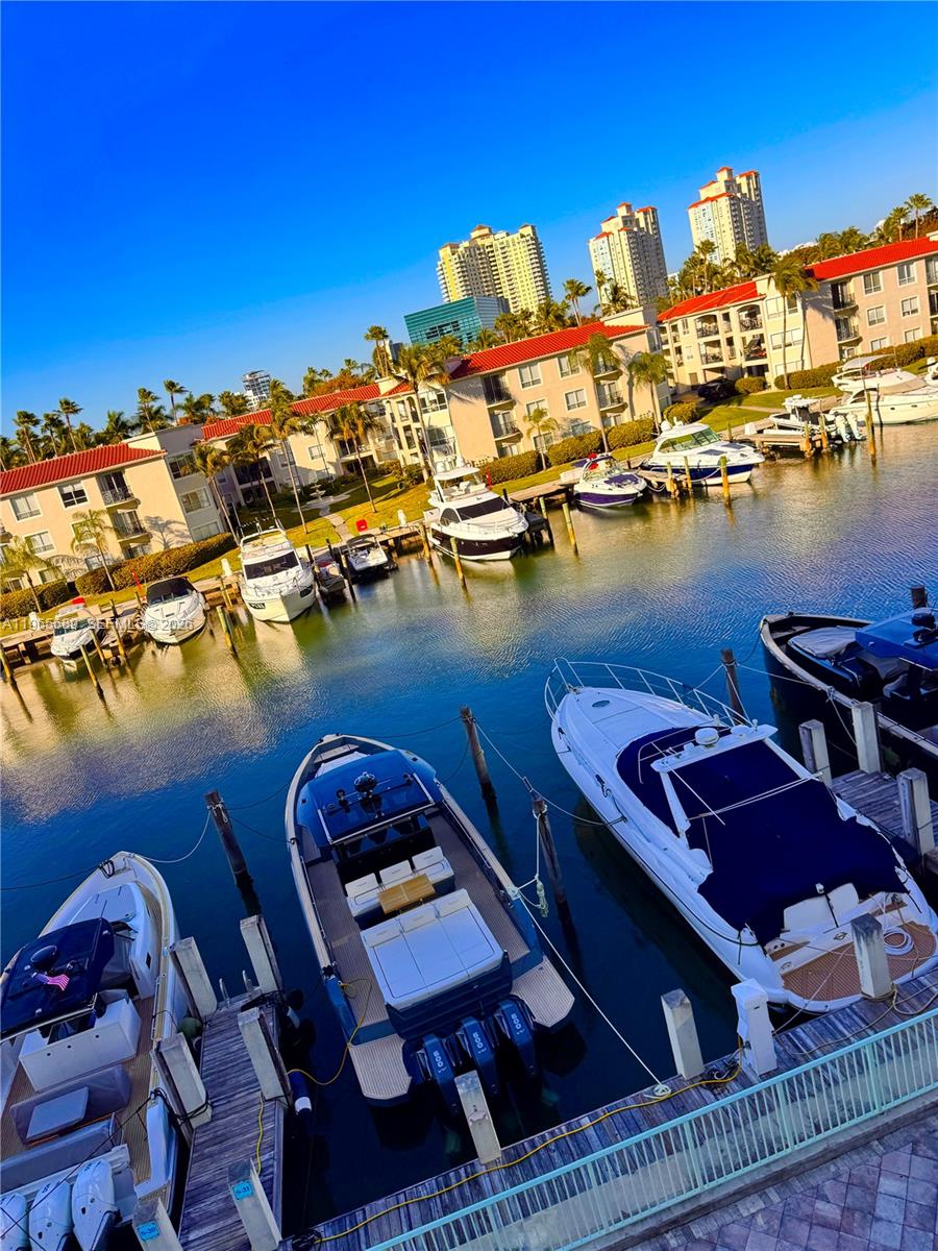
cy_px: 626
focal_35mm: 24
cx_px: 469
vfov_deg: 71.6
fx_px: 867
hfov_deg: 56.8
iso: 80
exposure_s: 1/4049
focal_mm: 6.76
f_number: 1.78
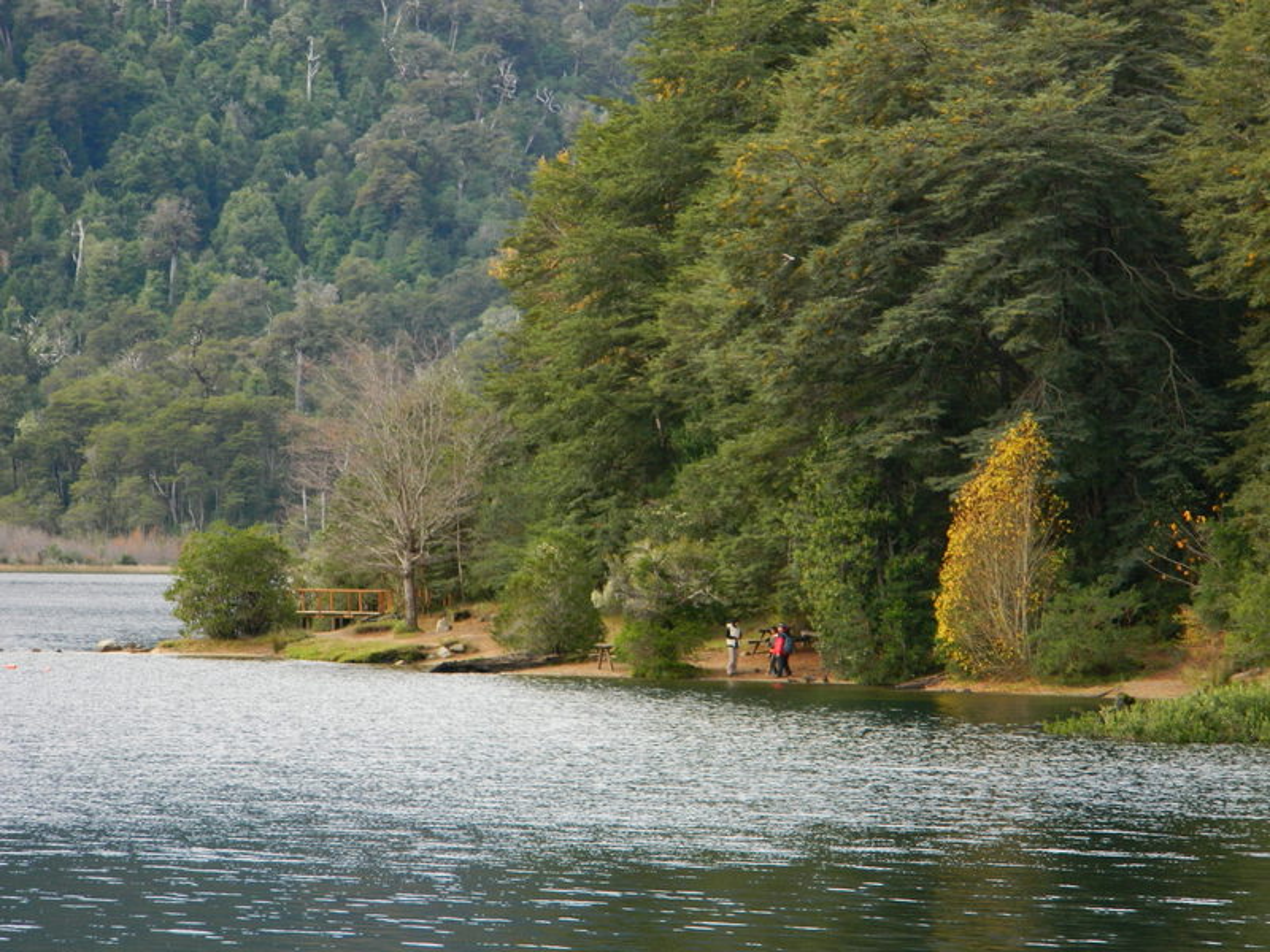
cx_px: 635
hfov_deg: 9.0
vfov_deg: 6.7
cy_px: 476
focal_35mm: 221
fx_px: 8108
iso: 140
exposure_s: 1/40
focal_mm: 39.7
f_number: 5.4
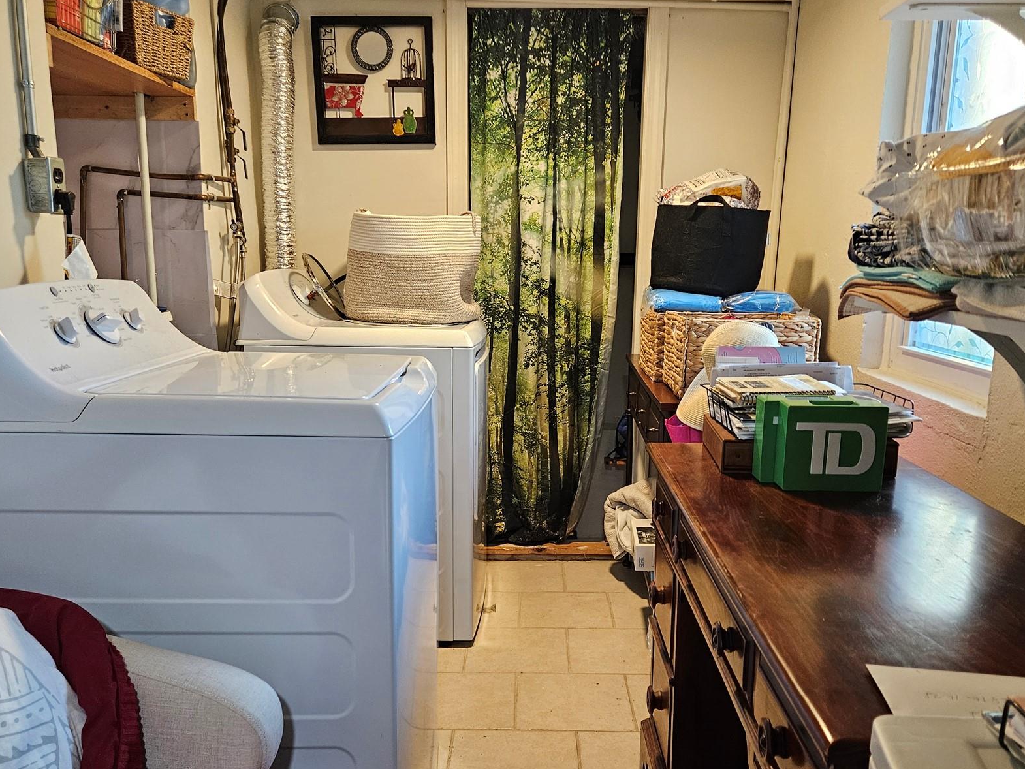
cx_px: 526
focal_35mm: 30
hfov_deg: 59.9
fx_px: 888
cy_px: 416
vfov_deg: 46.8
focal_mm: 5.4
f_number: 1.8
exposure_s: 1/120
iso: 400
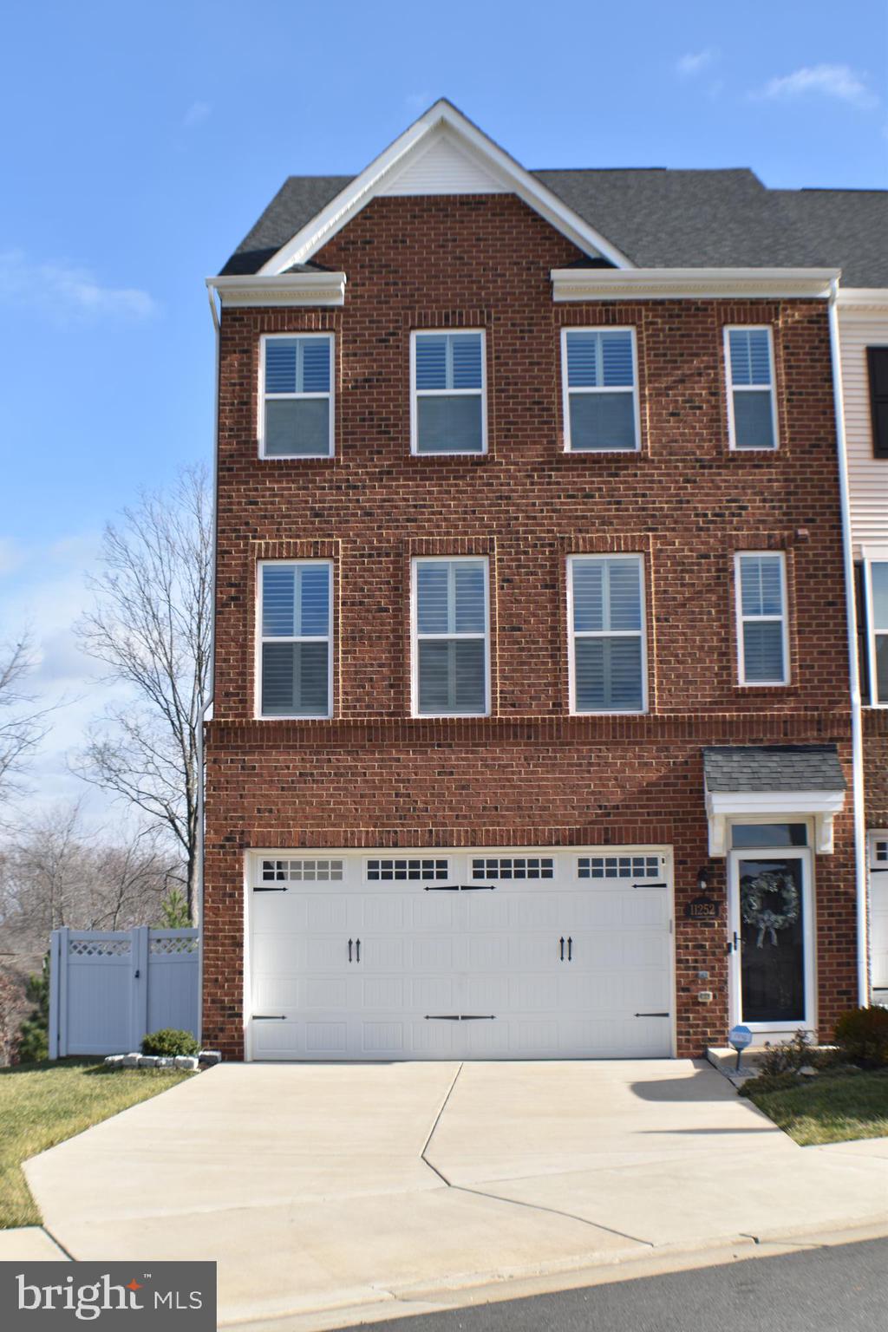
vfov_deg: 28.1
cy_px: 666
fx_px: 2664
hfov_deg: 18.9
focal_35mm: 72
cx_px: 444
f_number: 8
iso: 140
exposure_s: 1/250
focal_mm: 48
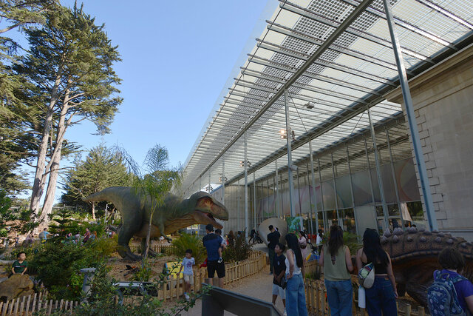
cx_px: 236
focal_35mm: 15
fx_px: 197
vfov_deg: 77.4
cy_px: 158
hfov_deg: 100.4
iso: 200
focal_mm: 10
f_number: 8
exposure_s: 1/250
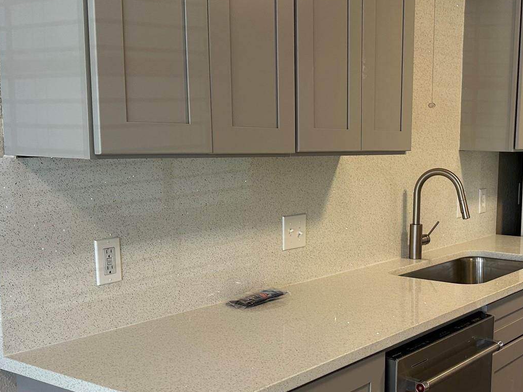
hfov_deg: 38.4
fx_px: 725
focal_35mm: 48
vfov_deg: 30.1
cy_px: 246
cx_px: 407
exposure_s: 1/60
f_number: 1.78
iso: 125
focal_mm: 6.86
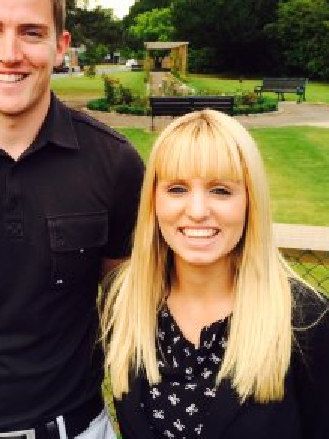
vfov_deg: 39.1
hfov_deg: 30.0
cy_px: 141
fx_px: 608
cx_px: 108
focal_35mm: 48
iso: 32
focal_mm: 4.12
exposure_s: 1/446
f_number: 2.2
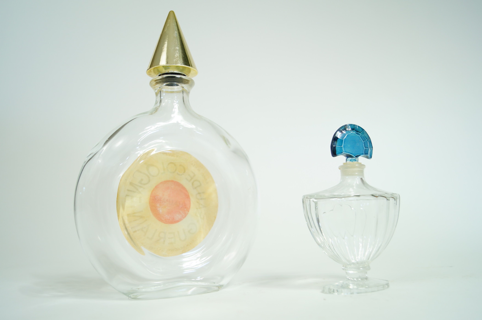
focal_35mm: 33
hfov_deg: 57.3
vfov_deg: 39.8
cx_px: 241
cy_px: 160
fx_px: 441
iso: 100
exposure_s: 1/10
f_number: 4
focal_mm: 22
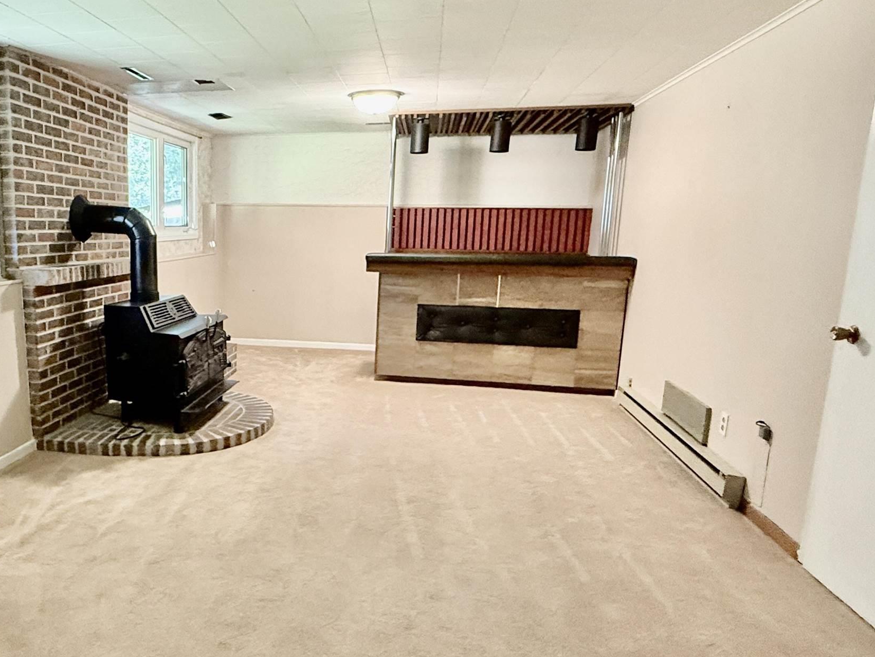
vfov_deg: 53.1
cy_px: 337
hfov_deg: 64.6
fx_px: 657
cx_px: 257
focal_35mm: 26
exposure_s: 1/60
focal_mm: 2.22
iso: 500
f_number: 2.2
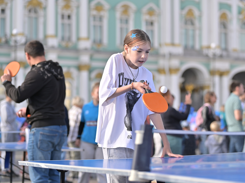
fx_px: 672
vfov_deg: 15.6
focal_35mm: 95
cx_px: 140
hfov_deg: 20.6
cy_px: 91
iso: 100
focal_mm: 86
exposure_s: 1/1250
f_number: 2.8
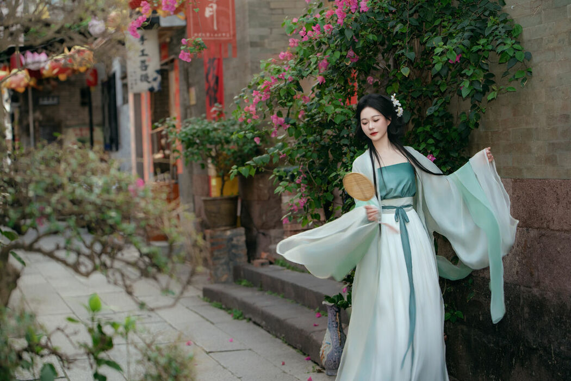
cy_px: 190
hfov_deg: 26.7
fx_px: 1205
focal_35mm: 76
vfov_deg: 17.9
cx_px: 286
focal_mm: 76
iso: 200
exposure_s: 1/125
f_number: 3.2
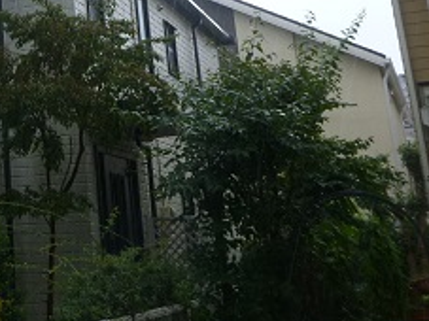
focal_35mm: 69
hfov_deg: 25.3
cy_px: -17
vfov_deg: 20.5
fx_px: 855
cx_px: -85
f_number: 3.3
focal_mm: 4.9
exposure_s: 1/125
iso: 100
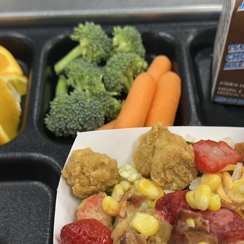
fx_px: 439
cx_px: 125
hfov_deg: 31.1
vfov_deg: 30.9
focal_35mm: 55
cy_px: 157
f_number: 1.78
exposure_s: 1/120
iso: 125
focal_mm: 6.86
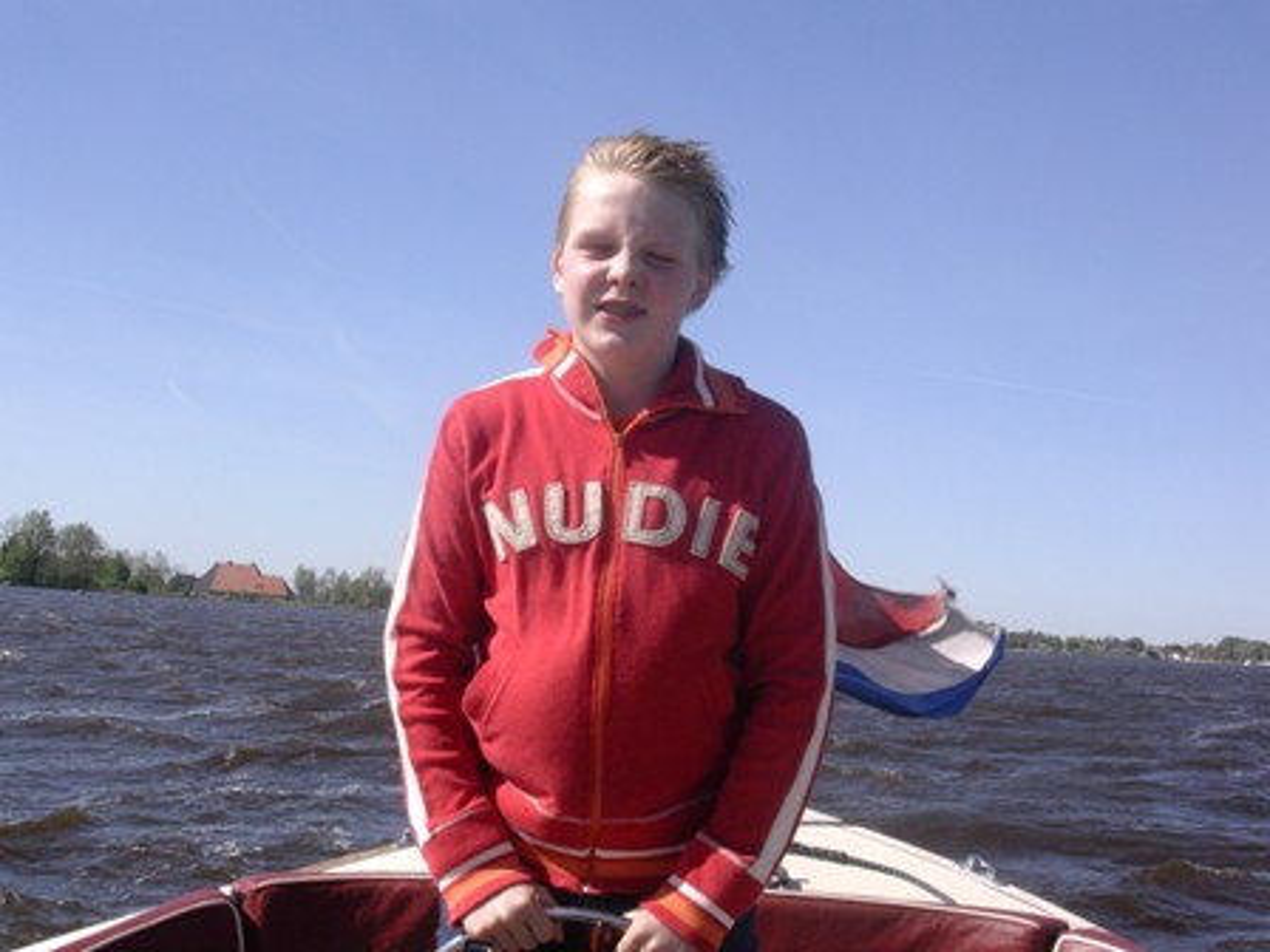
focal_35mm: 45
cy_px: 476
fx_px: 1651
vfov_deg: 32.2
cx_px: 635
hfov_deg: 42.1
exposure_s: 1/322
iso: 70
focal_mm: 6.7
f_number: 5.8
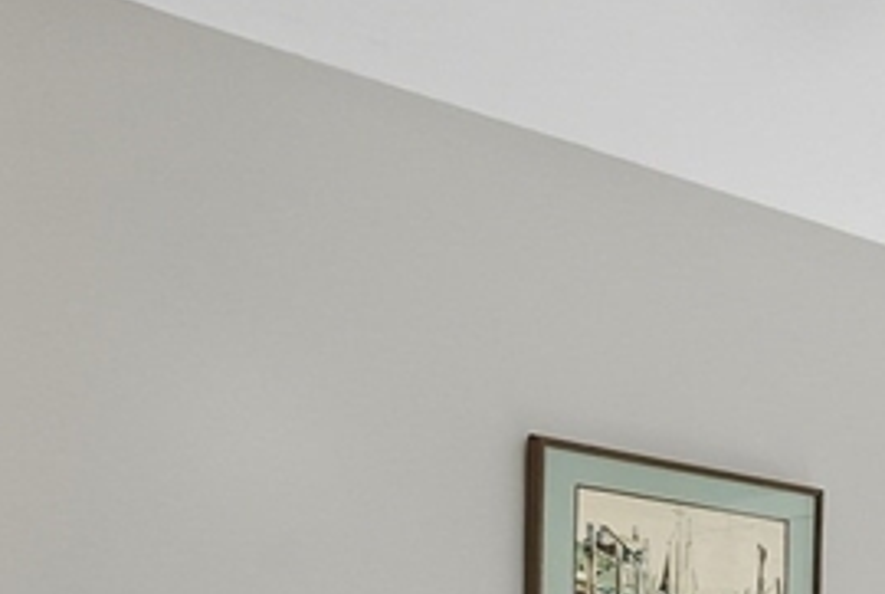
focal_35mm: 53
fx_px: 1305
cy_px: 804
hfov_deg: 28.2
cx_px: 1249
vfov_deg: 22.5
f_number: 7.1
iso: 100
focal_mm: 14
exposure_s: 1/60
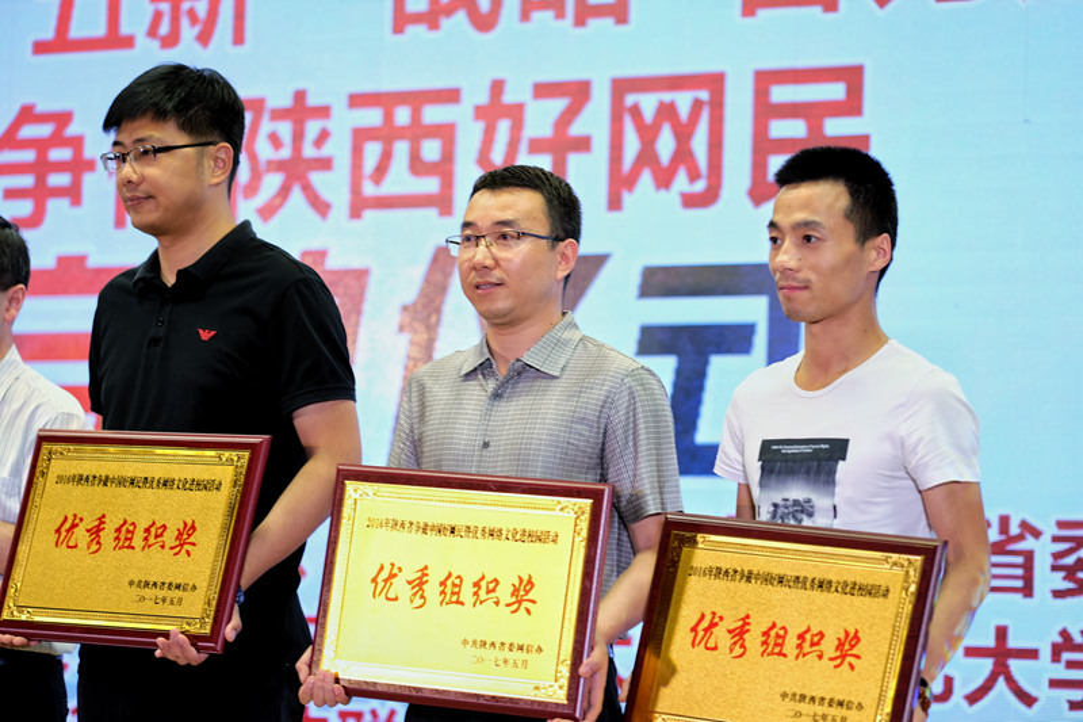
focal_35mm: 135
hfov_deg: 15.2
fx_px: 4060
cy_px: 361
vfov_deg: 10.2
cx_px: 542
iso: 250
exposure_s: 1/125
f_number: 2
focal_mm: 90
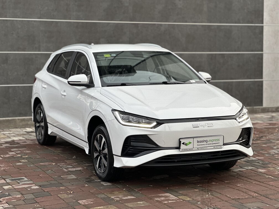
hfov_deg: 25.3
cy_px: 104
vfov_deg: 19.1
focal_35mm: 77
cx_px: 140
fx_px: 621
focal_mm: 9
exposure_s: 1/121
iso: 80
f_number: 2.8
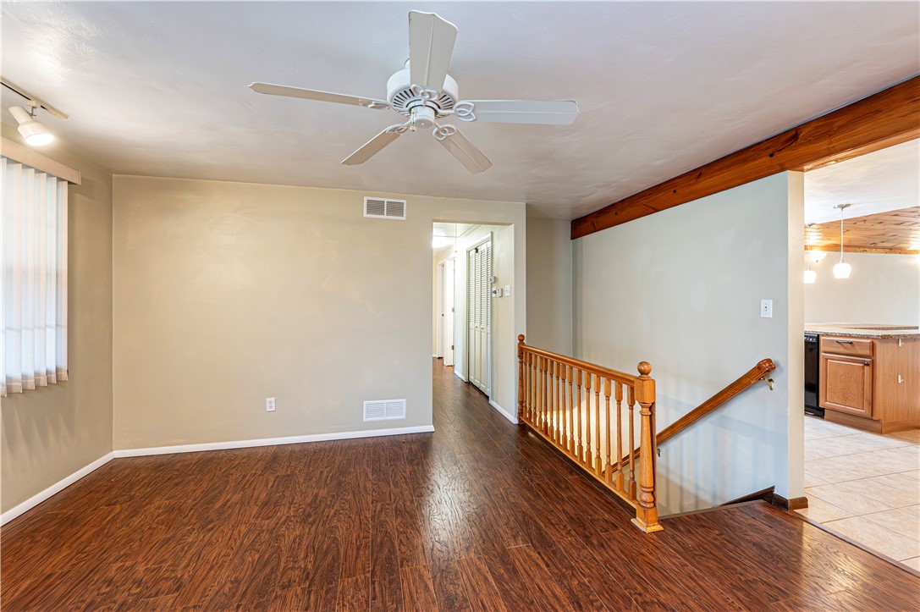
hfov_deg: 104.3
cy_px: 306
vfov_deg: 81.1
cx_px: 460
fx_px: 357
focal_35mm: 14
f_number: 8
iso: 4000
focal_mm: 14
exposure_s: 1/60
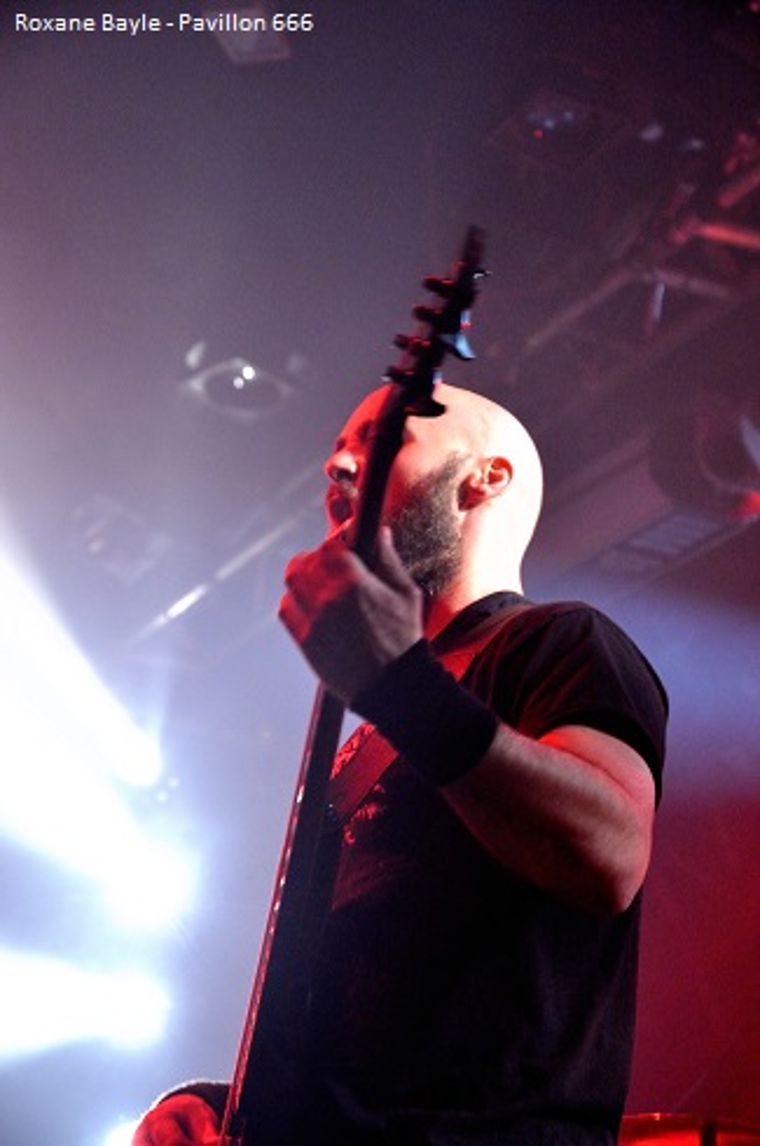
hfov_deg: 12.1
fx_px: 3575
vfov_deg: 18.2
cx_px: 380
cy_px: 573
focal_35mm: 112
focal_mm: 75
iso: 2000
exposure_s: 1/60
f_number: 5.3
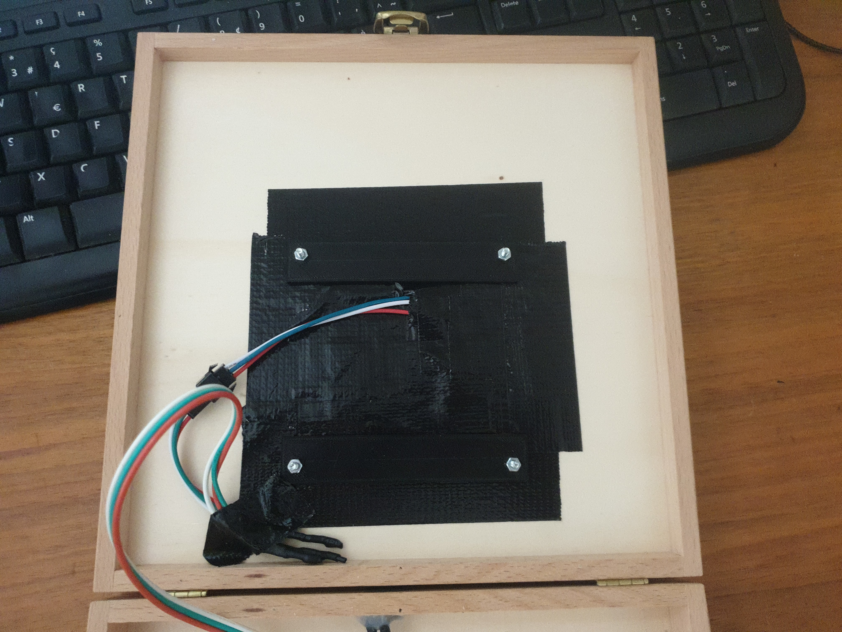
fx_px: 632
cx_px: 421
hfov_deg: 67.3
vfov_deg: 53.1
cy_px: 316
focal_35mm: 26
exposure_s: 1/25
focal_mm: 4.3
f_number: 1.5
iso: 500
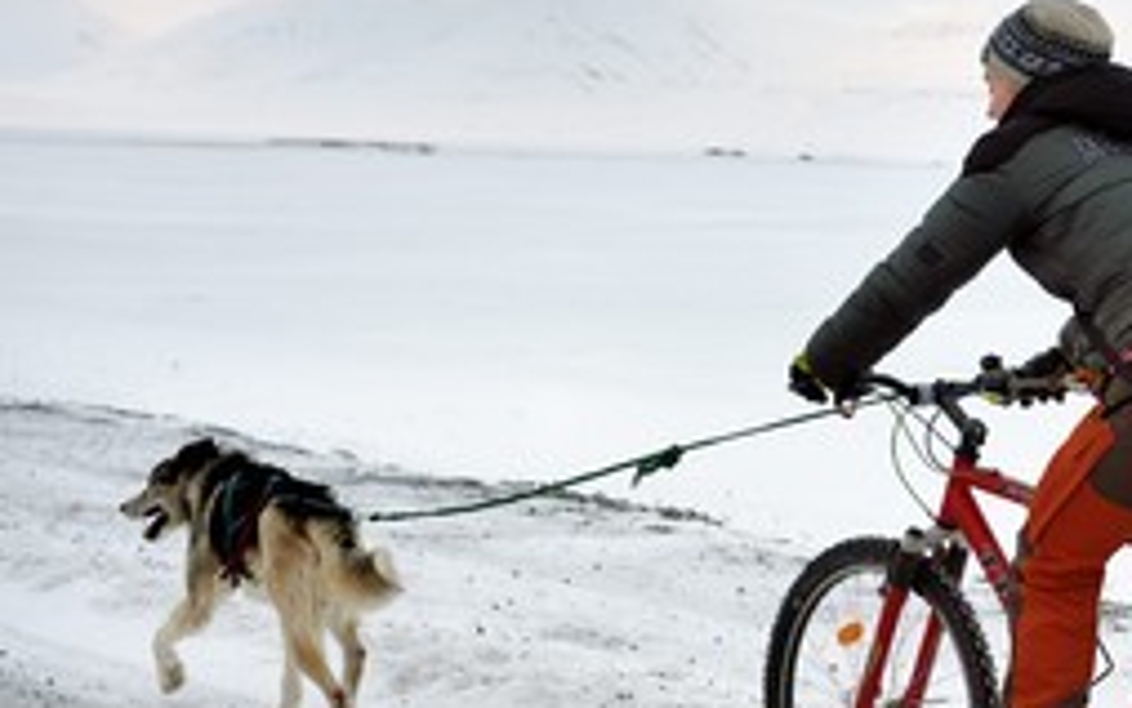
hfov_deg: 24.3
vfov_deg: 15.5
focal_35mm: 84
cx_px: 862
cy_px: 468
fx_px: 2593
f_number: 5.6
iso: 400
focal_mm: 50
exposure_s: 1/320
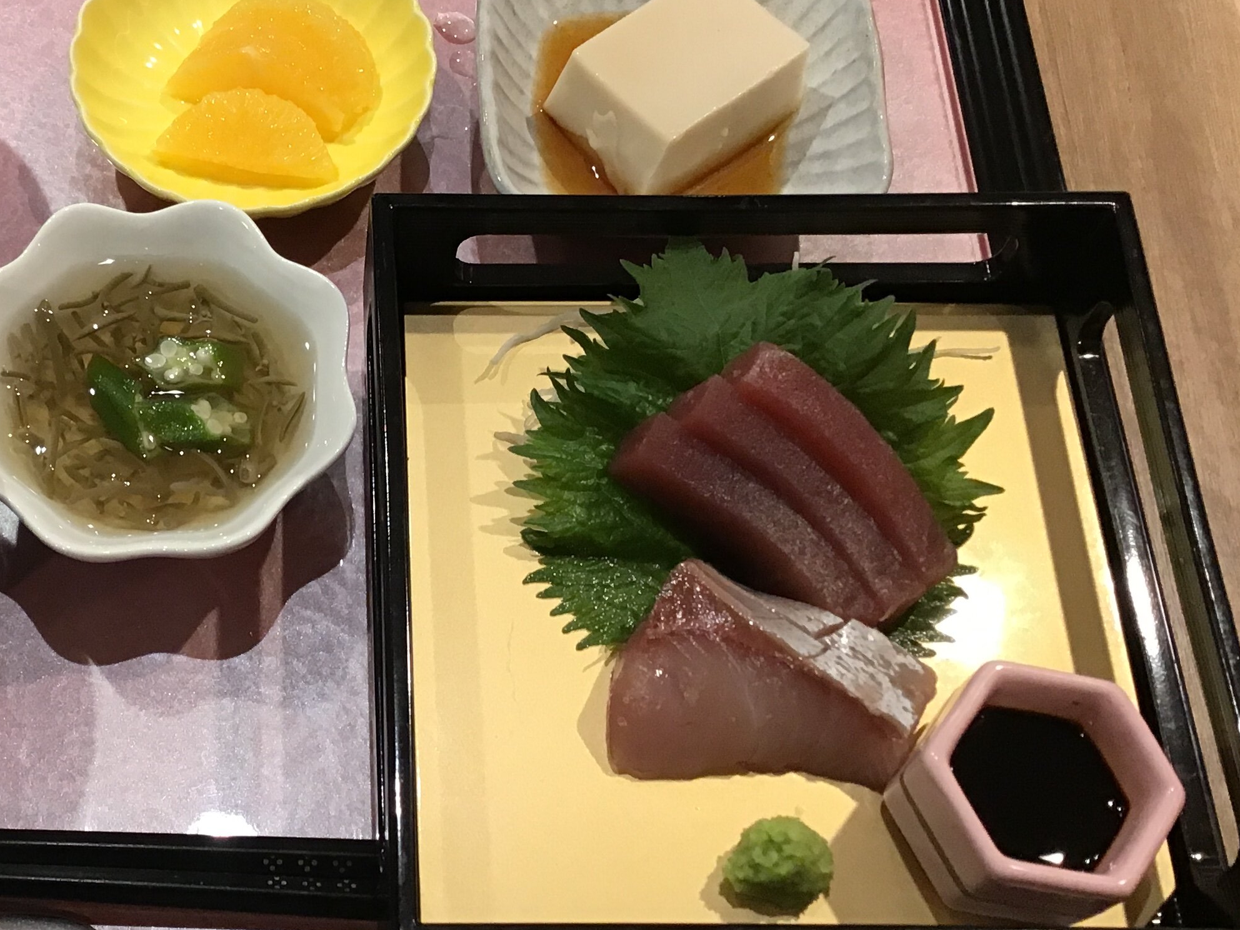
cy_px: 452
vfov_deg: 28.6
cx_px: 257
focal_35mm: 51
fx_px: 1827
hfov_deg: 36.3
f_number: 2.4
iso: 100
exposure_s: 1/30
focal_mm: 3.3
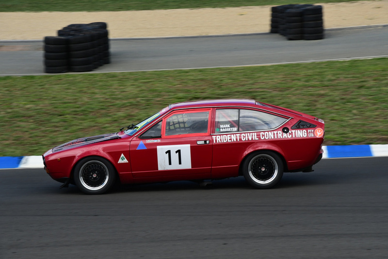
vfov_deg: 11.4
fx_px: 1294
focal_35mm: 120
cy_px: 130
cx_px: 194
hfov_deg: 17.1
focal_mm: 80
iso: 200
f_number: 8
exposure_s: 1/400
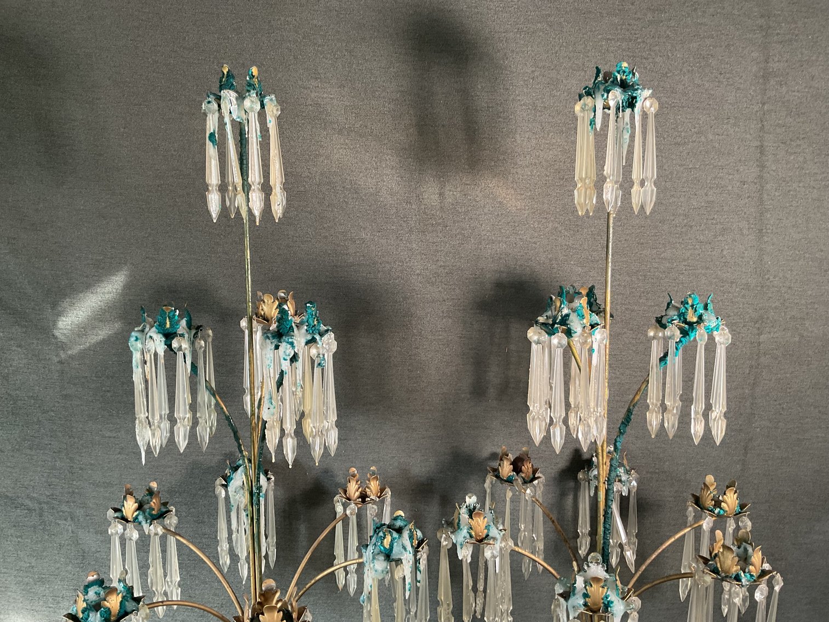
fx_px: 695
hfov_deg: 61.7
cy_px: 311
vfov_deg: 48.2
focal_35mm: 29
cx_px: 414
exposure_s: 1/60
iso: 125
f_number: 1.8
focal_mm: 3
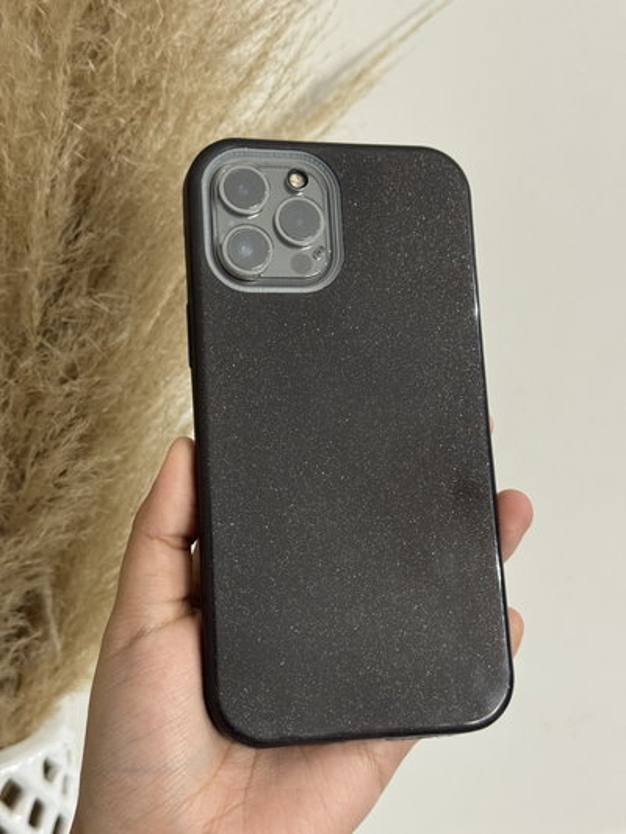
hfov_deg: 30.3
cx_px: 313
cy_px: 417
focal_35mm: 48
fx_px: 1157
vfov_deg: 39.6
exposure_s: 1/33
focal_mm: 6.76
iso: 250
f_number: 1.78
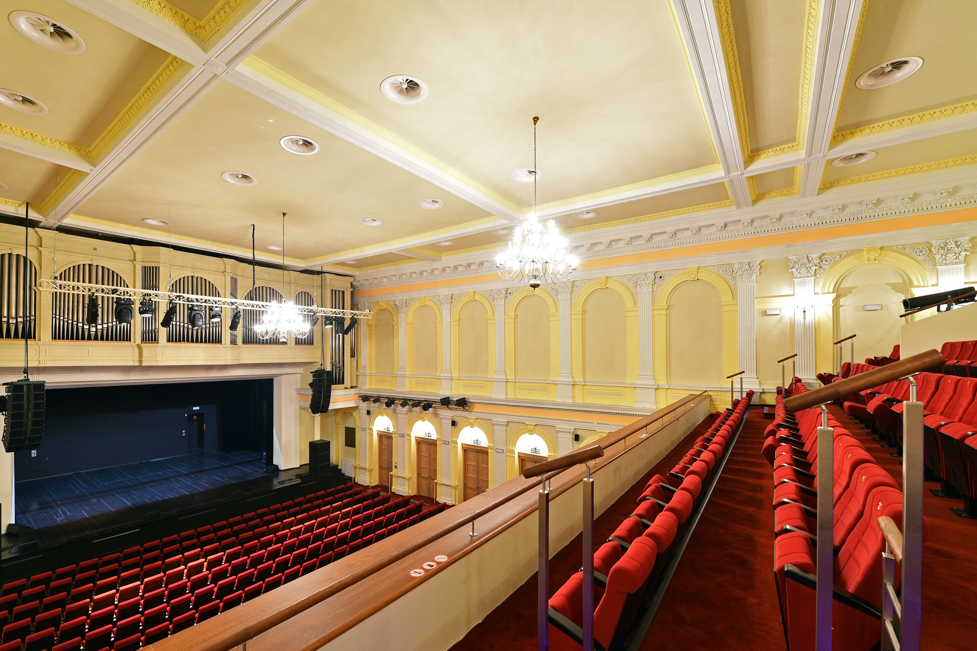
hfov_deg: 100.3
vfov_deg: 77.2
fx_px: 407
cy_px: 348
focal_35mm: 15
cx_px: 464
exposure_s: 1/4
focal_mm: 14
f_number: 7.1
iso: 640
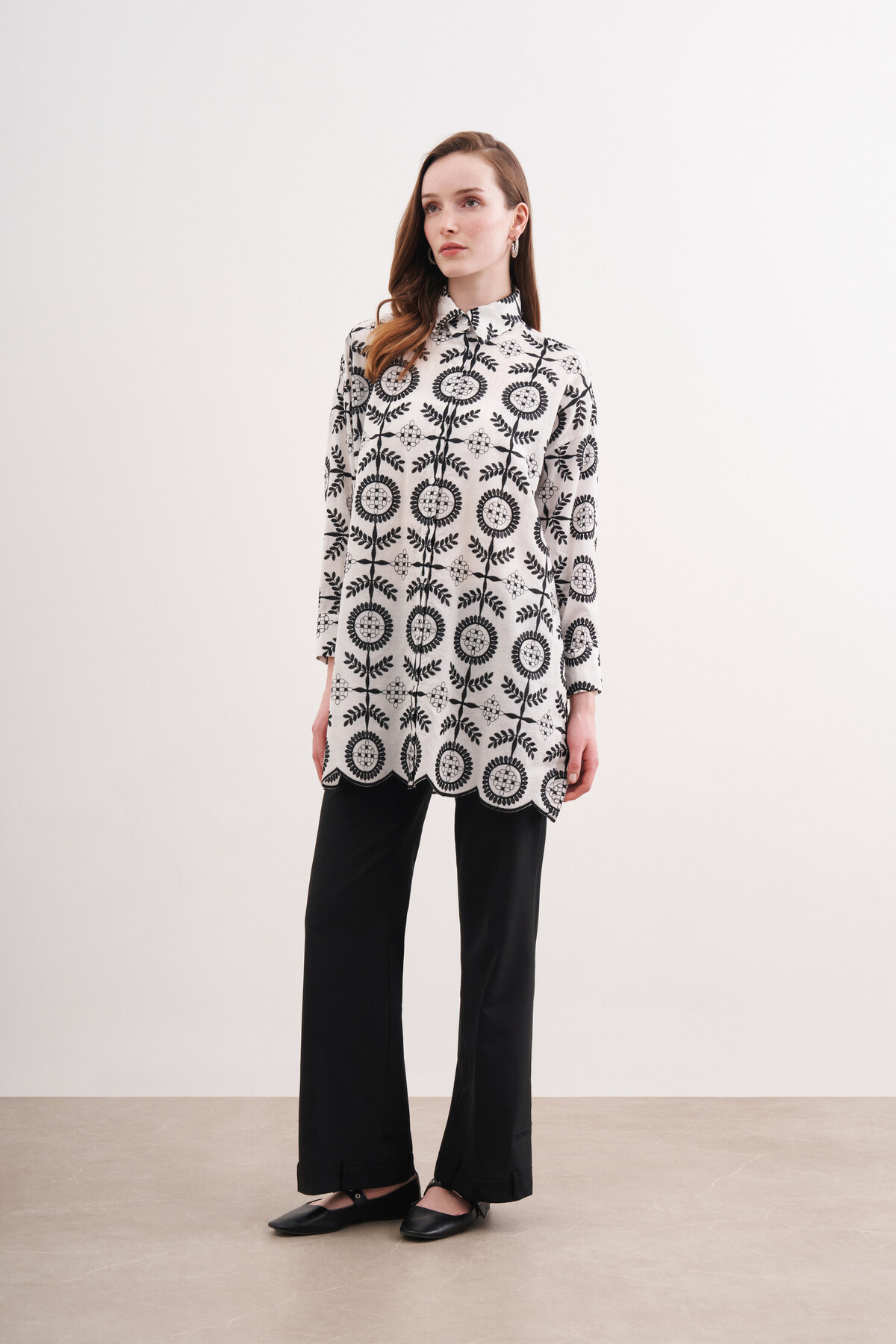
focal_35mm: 62
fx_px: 2314
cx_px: 448
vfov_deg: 32.4
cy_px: 672
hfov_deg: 21.9
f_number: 11
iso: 400
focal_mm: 62
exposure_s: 1/160
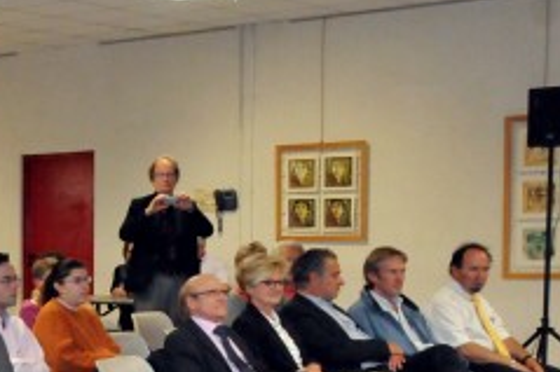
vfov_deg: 15.3
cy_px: 364
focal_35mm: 88
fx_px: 1368
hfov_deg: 20.8
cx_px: -190
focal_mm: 20
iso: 3200
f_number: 7.1
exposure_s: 1/80
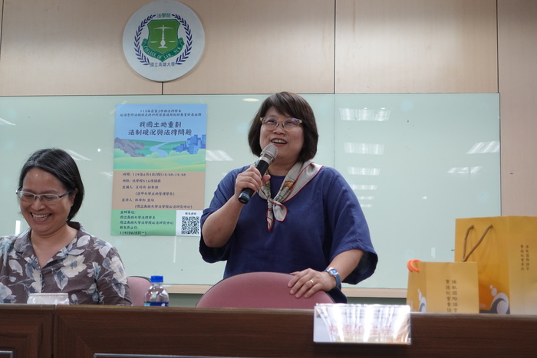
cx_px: 268
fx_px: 821
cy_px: 179
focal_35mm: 55
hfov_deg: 36.2
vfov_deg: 24.6
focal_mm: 20.71
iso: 800
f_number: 2.8
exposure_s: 1/160
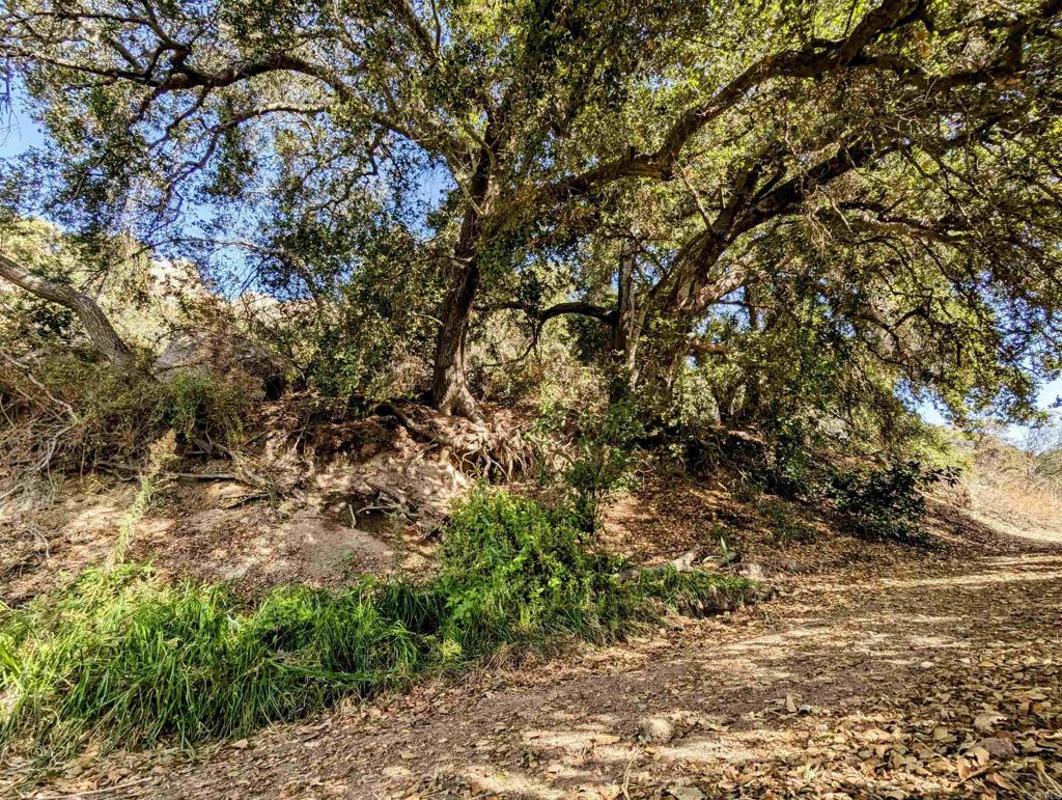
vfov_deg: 78.2
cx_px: 531
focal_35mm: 16
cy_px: 400
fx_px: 492
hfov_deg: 94.4
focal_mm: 2.35
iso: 45
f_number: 2.2
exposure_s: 1/344
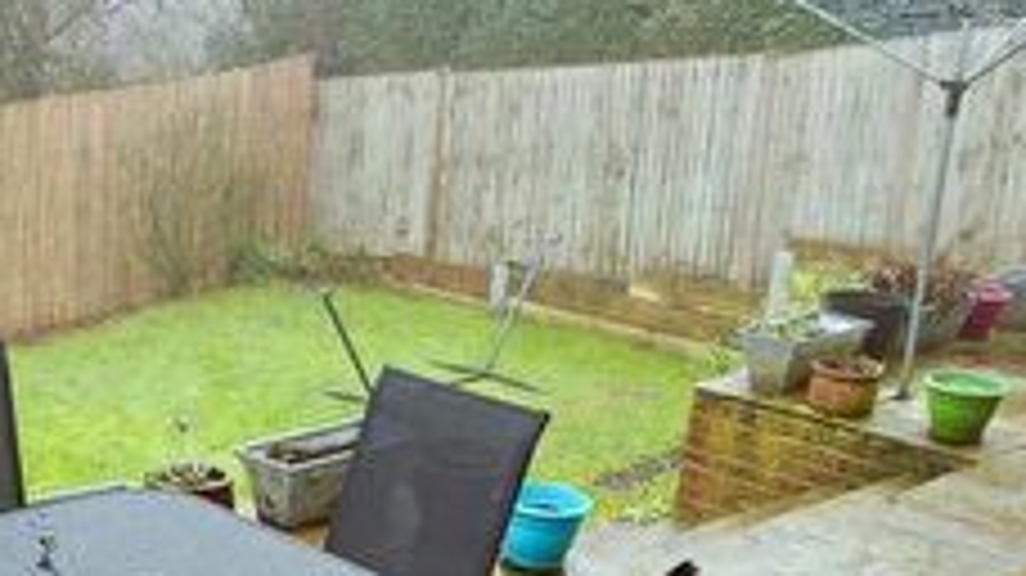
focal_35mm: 61
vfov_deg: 19.4
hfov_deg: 31.5
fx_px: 1659
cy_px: 515
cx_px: -27
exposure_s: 1/13
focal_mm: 13
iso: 160
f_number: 8
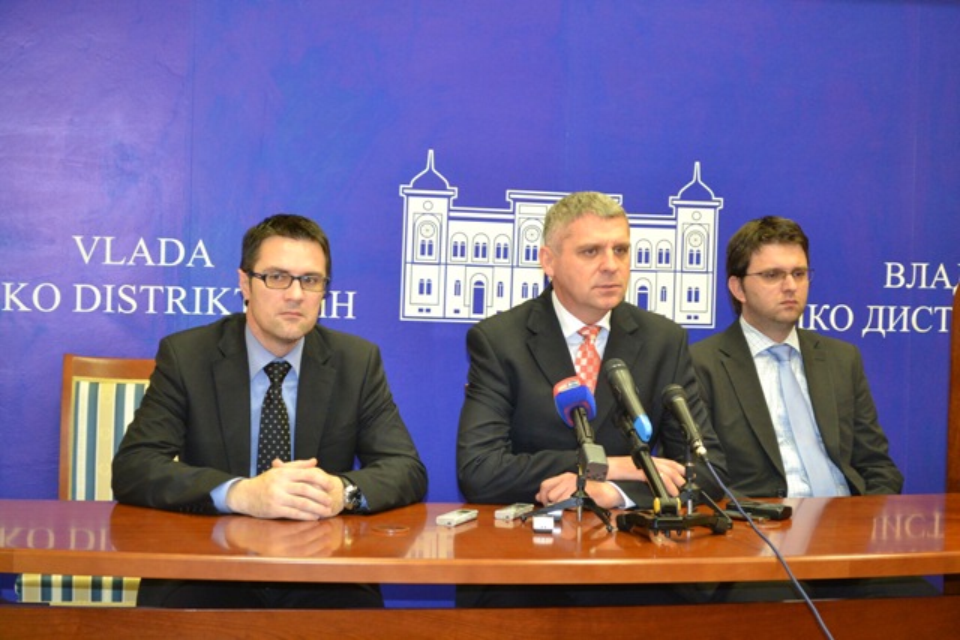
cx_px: 480
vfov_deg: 19.7
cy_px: 320
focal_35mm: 69
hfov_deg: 29.2
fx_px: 1840
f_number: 5.3
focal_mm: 46
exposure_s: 1/60
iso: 2500
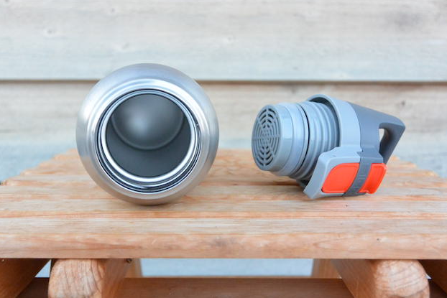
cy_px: 157
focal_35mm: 42
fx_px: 522
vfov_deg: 31.9
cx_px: 215
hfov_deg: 46.4
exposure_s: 1/60
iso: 1600
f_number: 4
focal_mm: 14.5
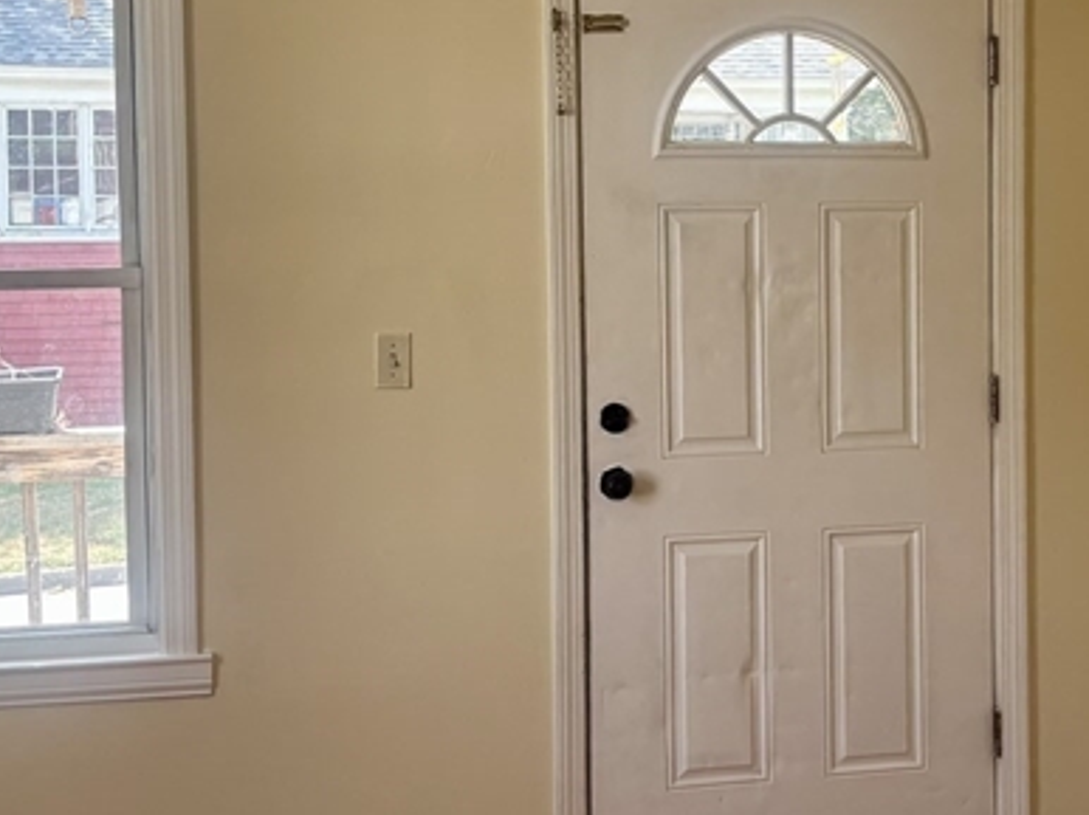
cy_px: 330
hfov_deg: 27.7
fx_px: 2169
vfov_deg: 21.3
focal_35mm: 69
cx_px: 835
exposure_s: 1/121
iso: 40
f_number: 1.6
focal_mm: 5.96
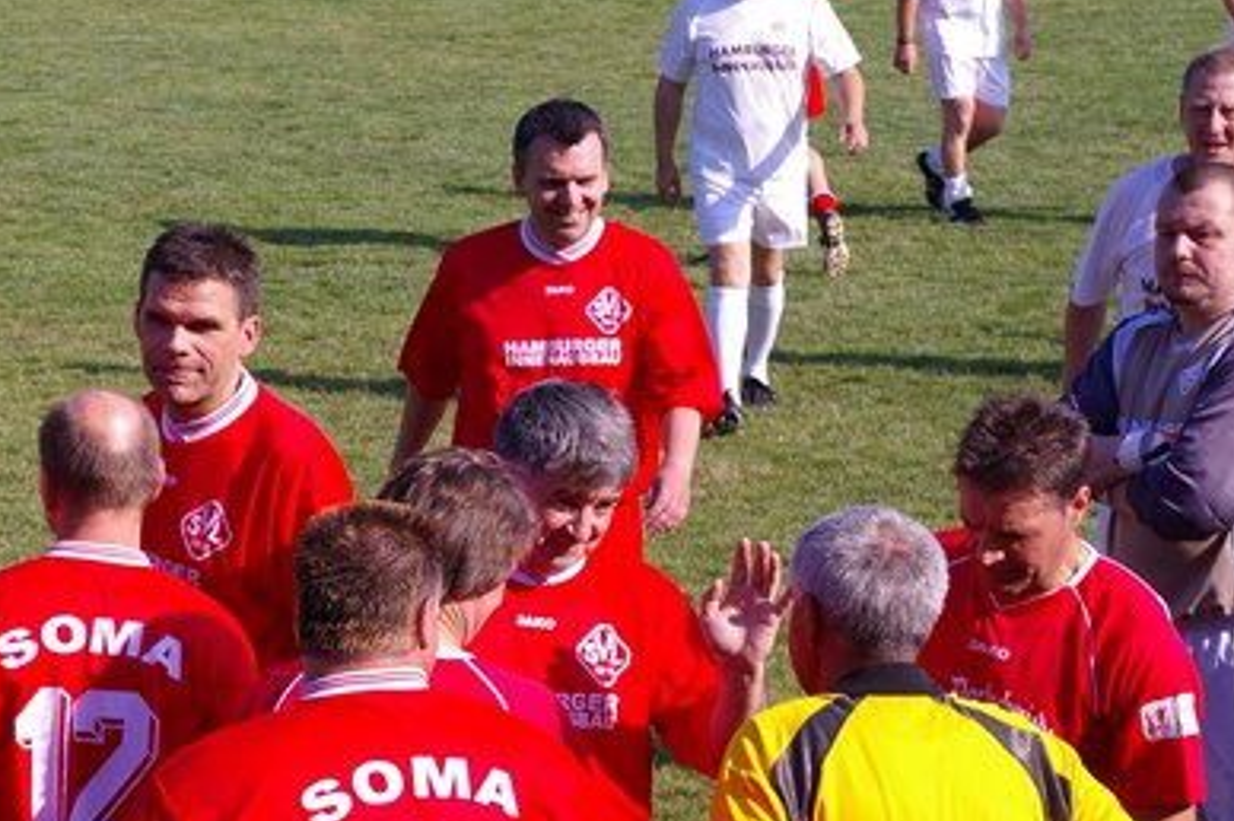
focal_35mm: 149
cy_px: 619
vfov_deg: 9.2
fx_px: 5100
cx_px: 184
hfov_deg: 13.7
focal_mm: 55
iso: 200
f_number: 9.5
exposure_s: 1/250
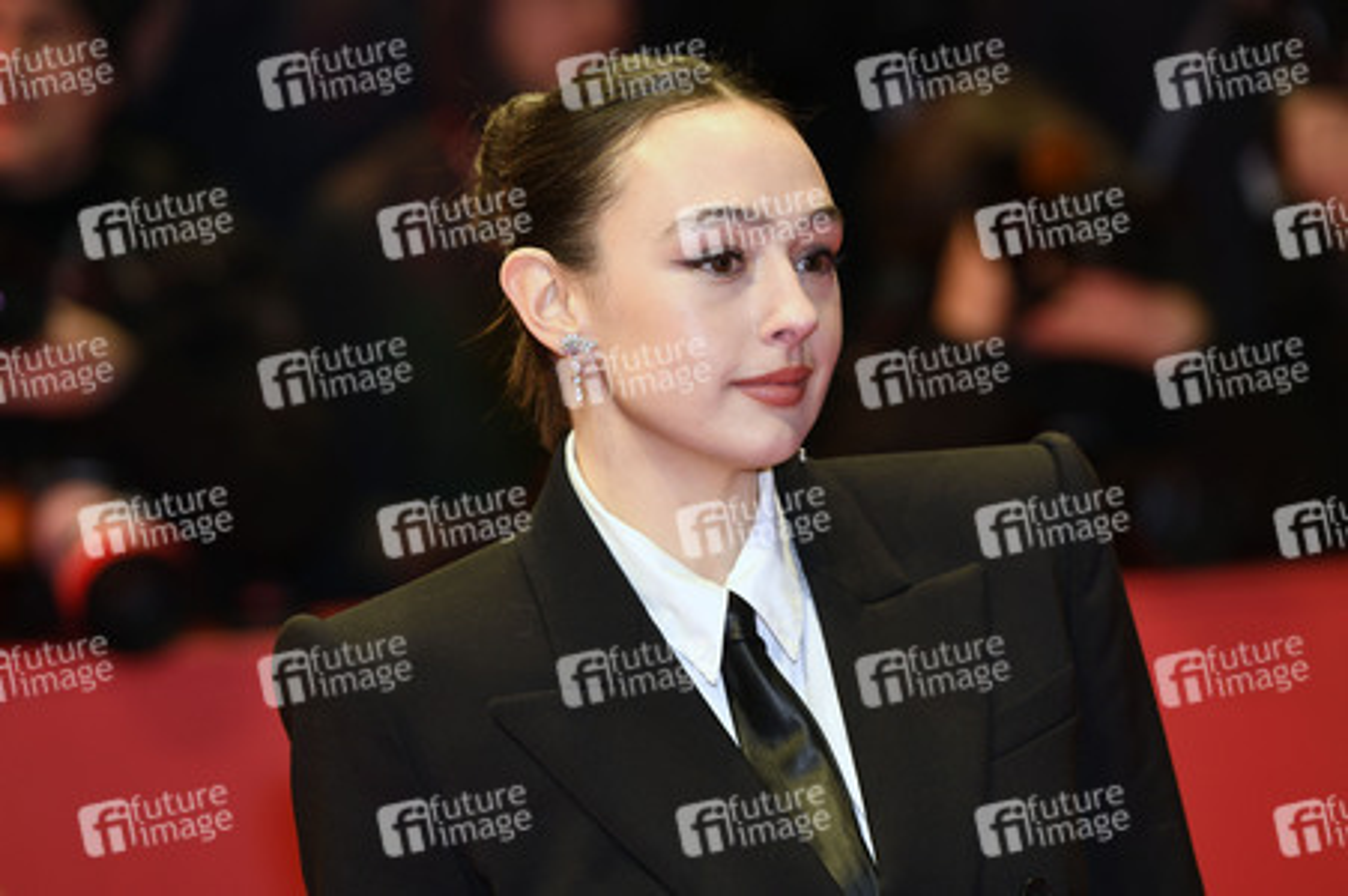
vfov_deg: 7.4
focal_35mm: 185
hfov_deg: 11.1
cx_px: 674
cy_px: 448
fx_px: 6922
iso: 1250
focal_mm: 185
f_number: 4.5
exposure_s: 1/320
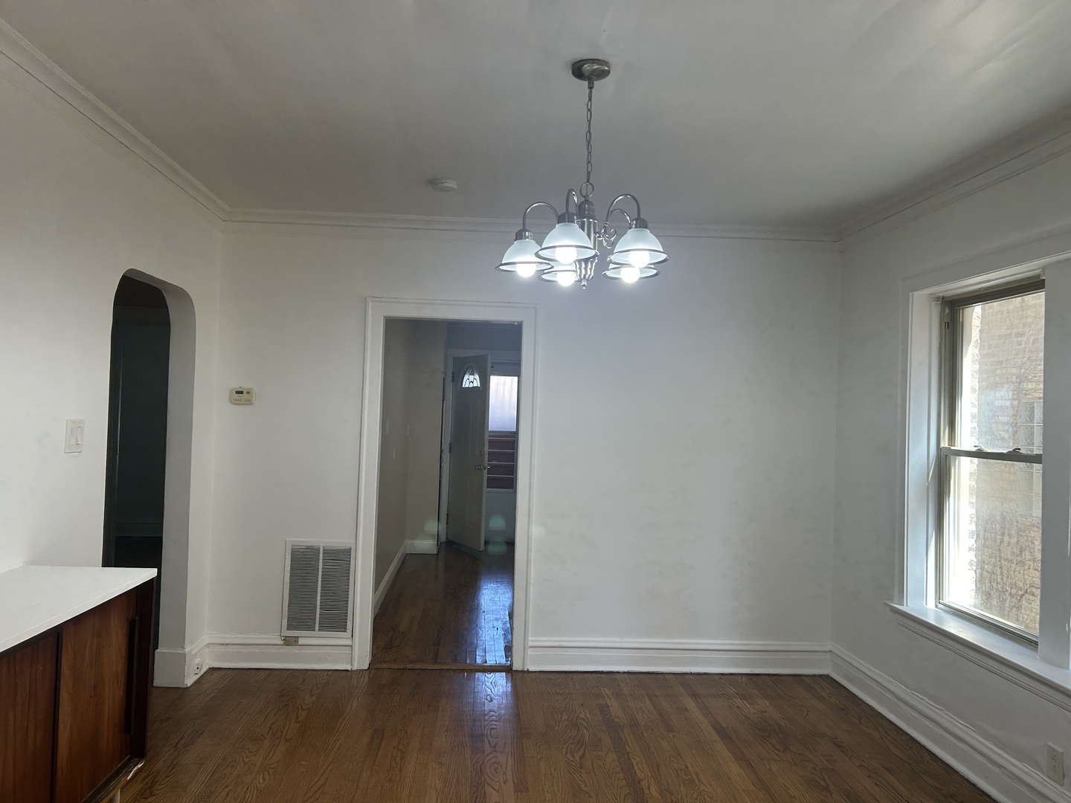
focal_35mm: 26
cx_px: 536
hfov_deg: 67.3
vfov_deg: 53.1
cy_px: 402
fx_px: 804
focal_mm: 5.7
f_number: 1.5
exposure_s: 1/155
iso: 64
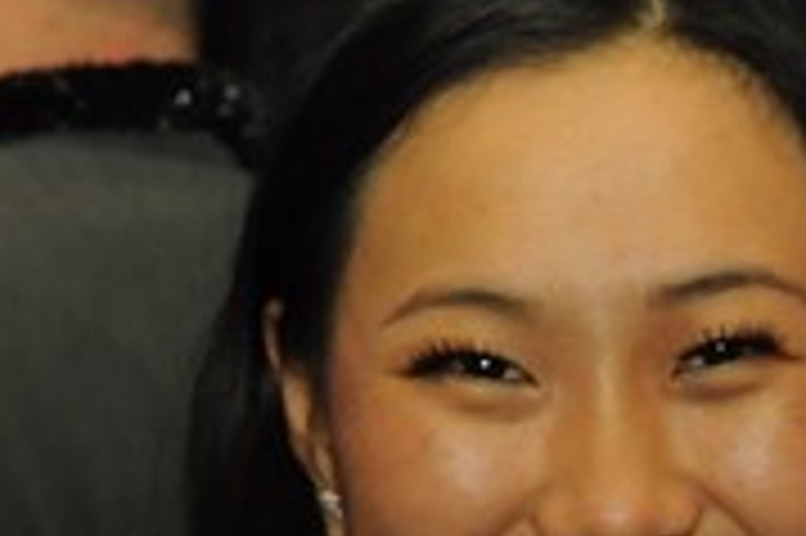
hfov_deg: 8.7
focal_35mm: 235
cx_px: 684
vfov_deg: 5.8
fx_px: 5256
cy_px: 770
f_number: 4.5
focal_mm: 28
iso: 800
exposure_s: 1/60
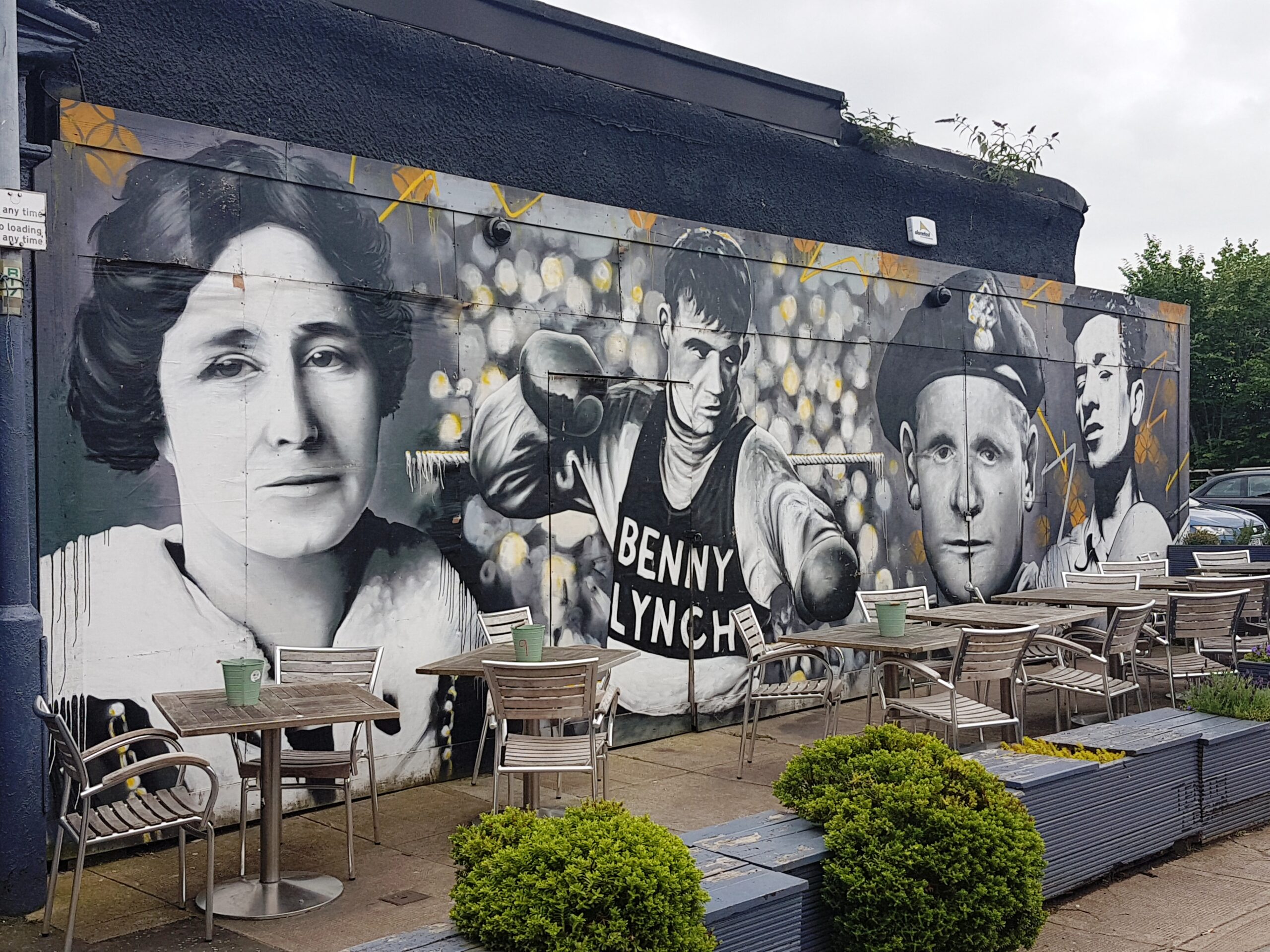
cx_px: 635
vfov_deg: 53.1
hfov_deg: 67.3
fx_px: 954
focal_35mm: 26
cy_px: 476
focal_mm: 4.2
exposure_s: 1/858
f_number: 1.7
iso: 40
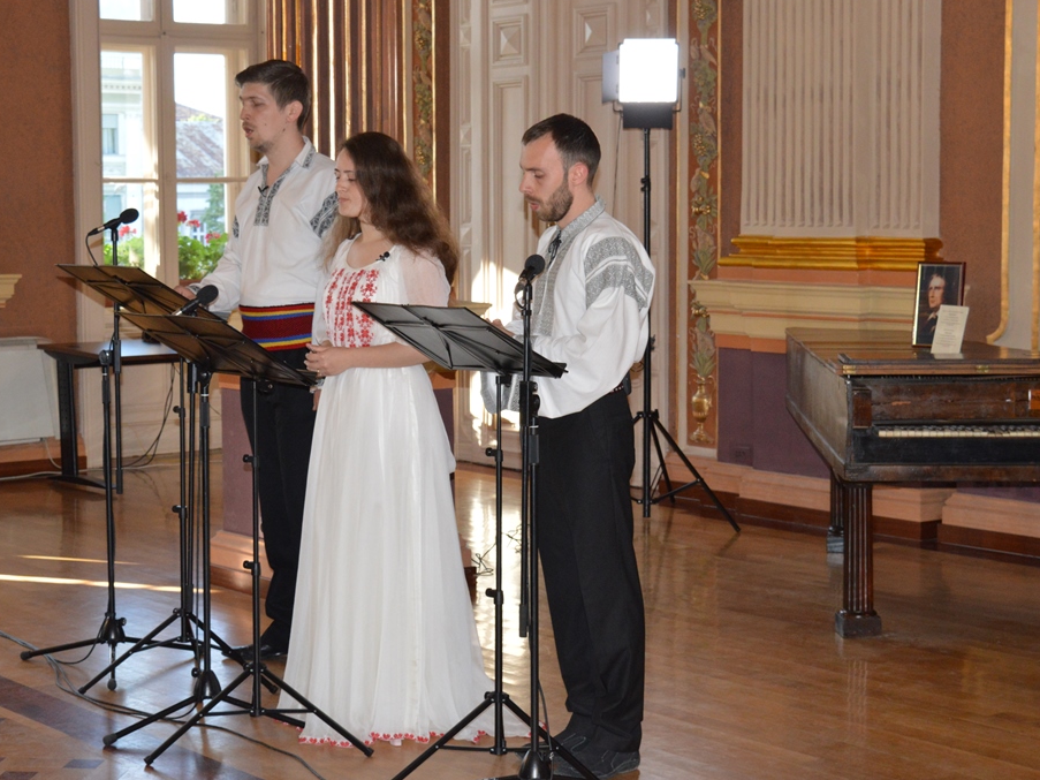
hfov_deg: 26.5
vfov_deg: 20.0
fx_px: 2209
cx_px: 453
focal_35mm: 74
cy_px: 389
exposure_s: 1/200
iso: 1600
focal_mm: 45
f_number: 9
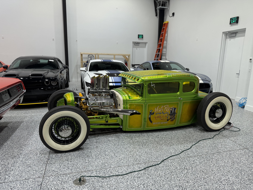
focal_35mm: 24
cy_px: 95
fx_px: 175
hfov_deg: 71.6
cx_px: 126
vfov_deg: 56.8
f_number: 1.78
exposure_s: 1/140
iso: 50
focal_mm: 6.76
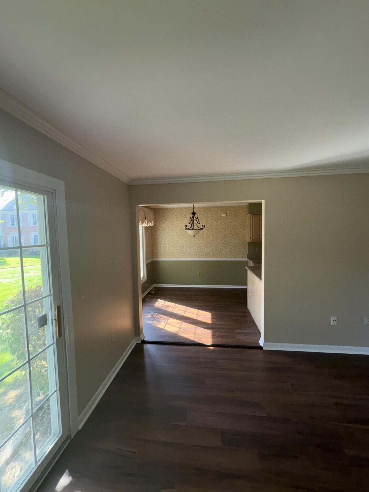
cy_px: 246
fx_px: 199
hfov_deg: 85.7
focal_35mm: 14
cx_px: 184
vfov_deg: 102.1
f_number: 2.2
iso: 64
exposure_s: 1/121
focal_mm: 2.22
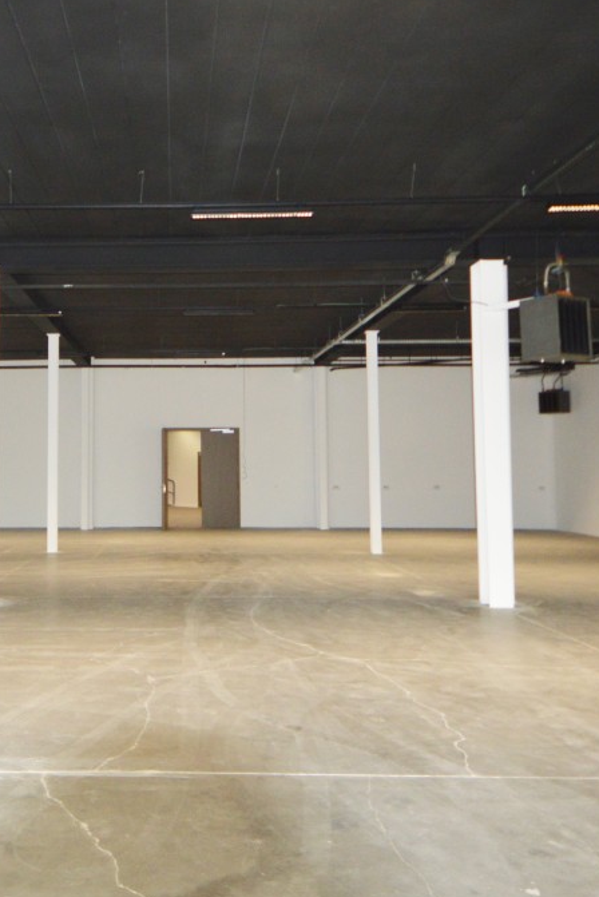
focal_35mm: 29
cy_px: 408
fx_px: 723
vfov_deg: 63.5
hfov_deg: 42.9
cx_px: 119
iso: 360
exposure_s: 1/125
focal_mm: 8
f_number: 4.5
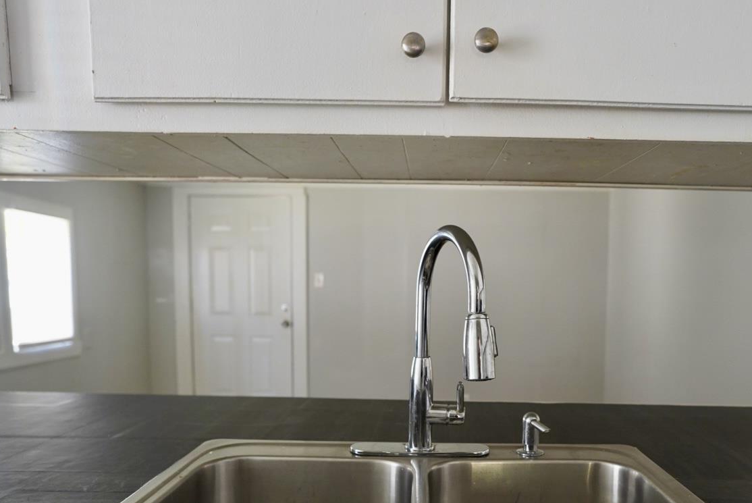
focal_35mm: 29
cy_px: 353
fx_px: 606
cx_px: 432
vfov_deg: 44.1
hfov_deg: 63.3
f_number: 2.8
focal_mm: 20
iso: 1600
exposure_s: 1/160
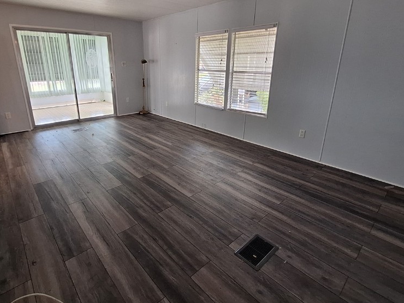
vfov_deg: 71.3
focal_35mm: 18
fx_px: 210
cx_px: 178
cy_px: 131
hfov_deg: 87.4
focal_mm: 1.74
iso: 125
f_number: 2.2
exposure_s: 1/40
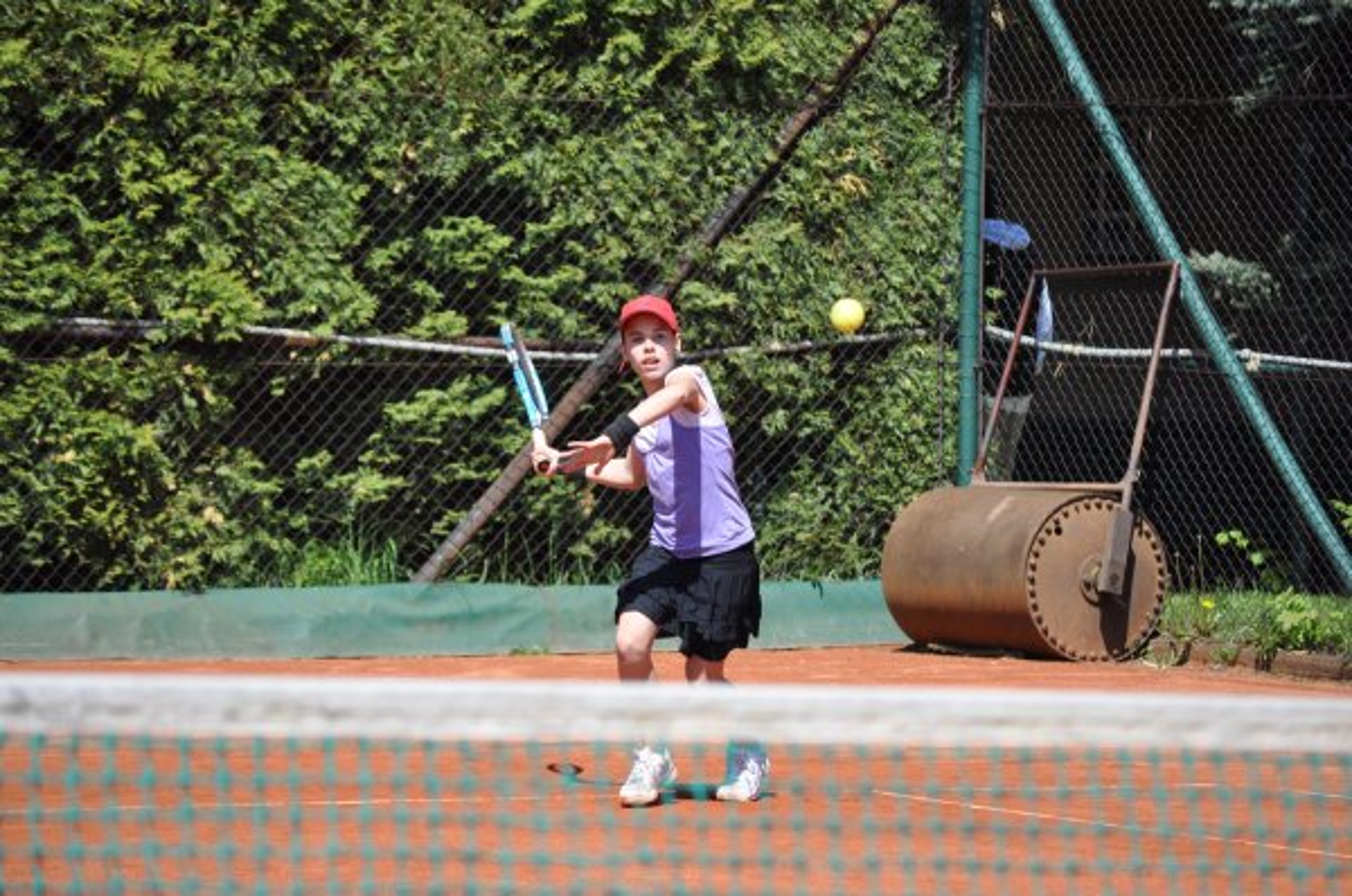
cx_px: 676
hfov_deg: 10.2
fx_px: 7593
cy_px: 448
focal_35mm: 202
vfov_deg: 6.8
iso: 400
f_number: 5.6
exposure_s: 1/1250
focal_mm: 135
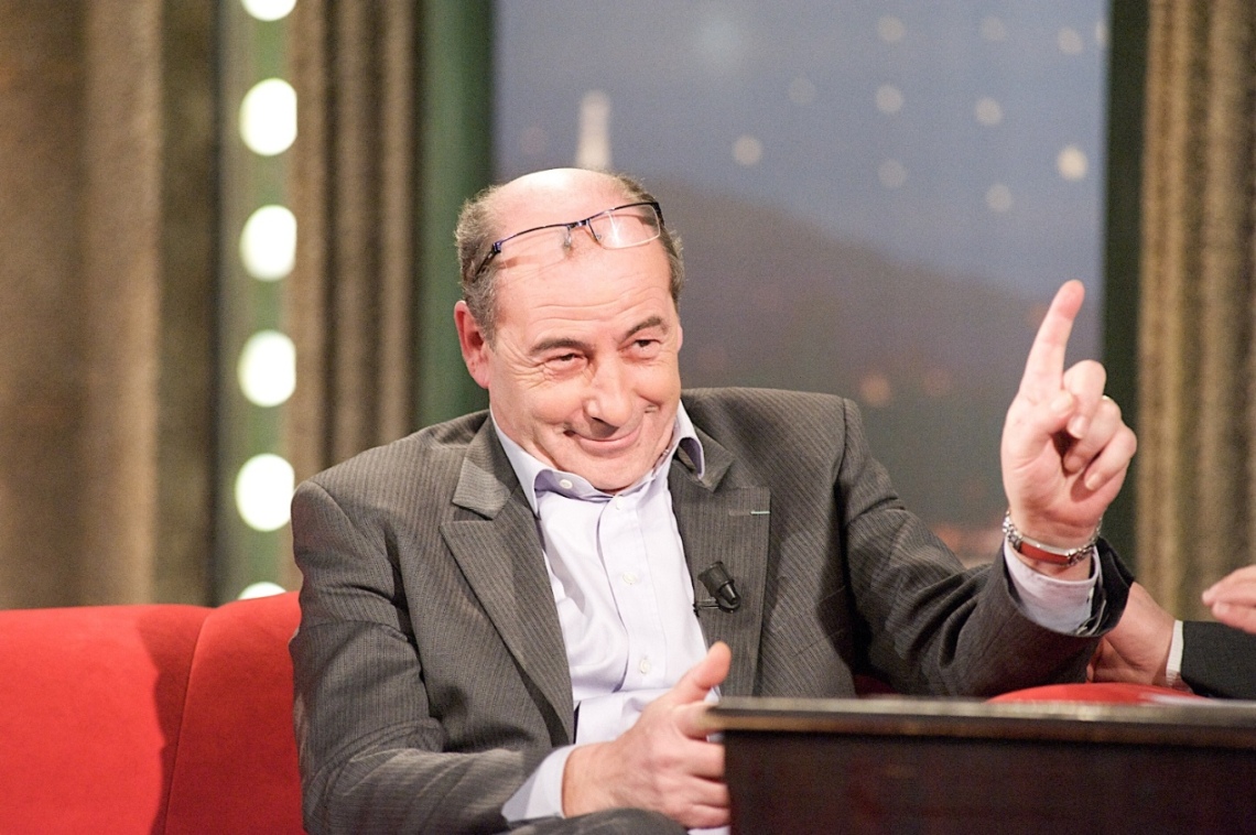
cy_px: 418
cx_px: 628
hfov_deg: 10.3
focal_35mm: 200
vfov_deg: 6.9
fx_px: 6972
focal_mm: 200
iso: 6400
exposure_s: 1/100
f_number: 4
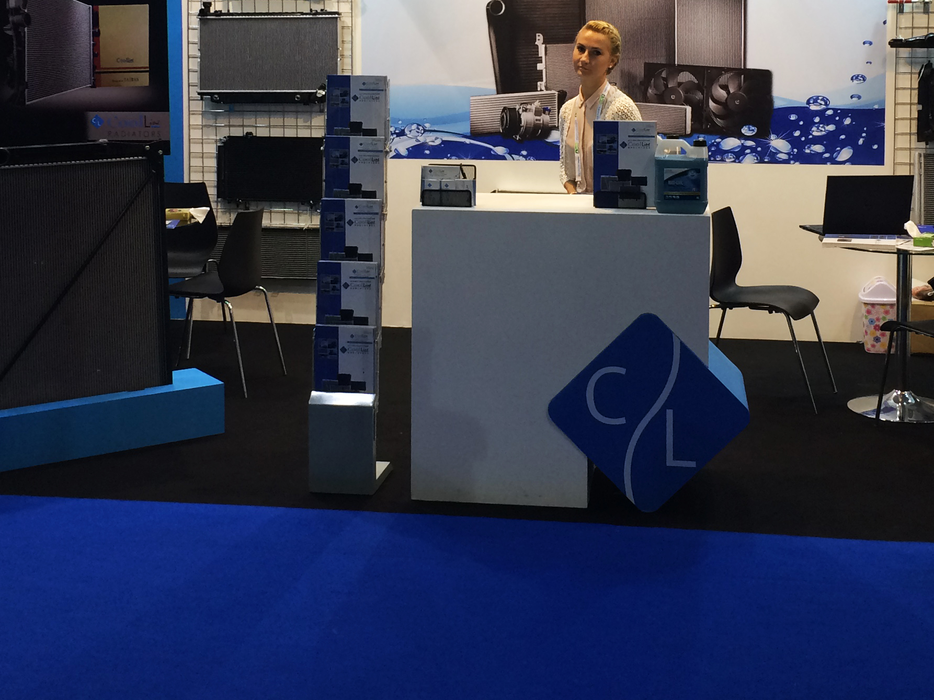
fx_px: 1430
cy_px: 100
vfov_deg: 26.8
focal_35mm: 53
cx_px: 486
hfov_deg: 36.2
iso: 40
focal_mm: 4.15
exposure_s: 1/40
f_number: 2.2
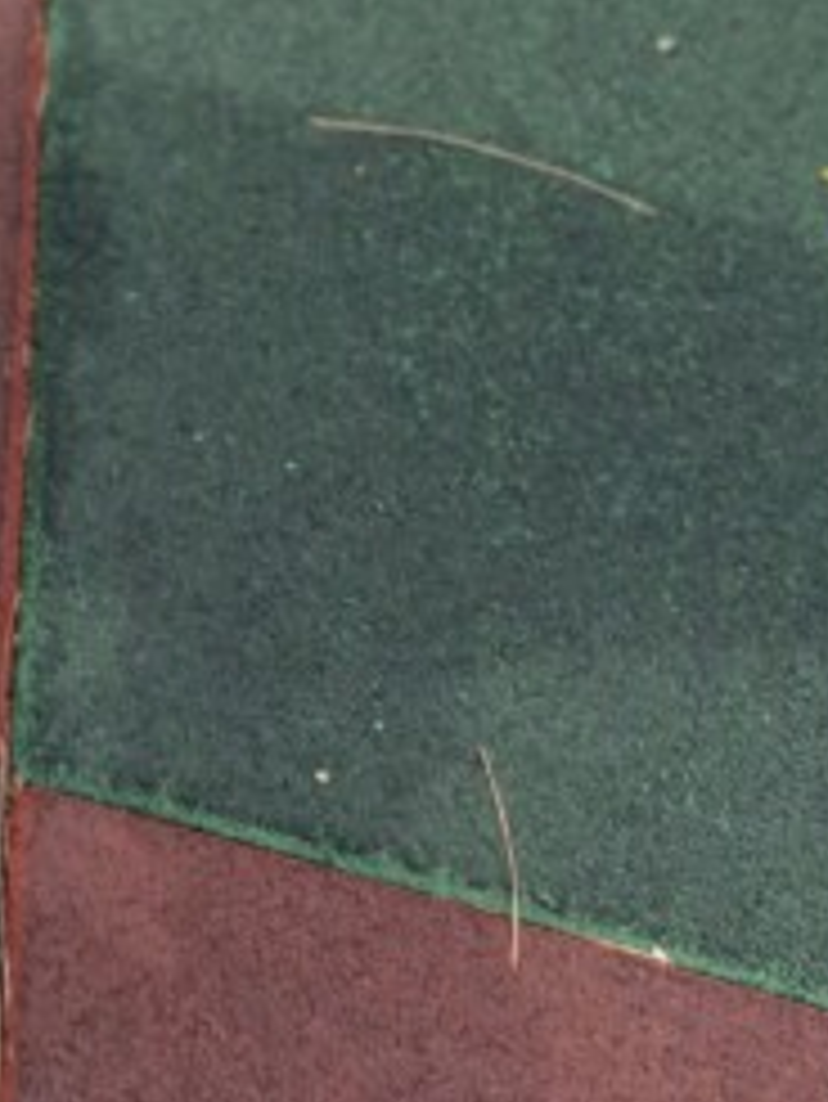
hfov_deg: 11.2
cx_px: -842
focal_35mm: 120
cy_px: -1633
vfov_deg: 12.5
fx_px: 3824
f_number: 1.8
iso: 25
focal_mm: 5.4
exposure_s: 1/820
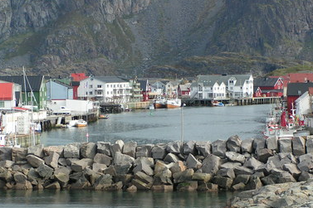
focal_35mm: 190
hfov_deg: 10.8
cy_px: 99
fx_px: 1651
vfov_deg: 7.2
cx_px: 180
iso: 50
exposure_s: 1/200
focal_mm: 19.1
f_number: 5.6
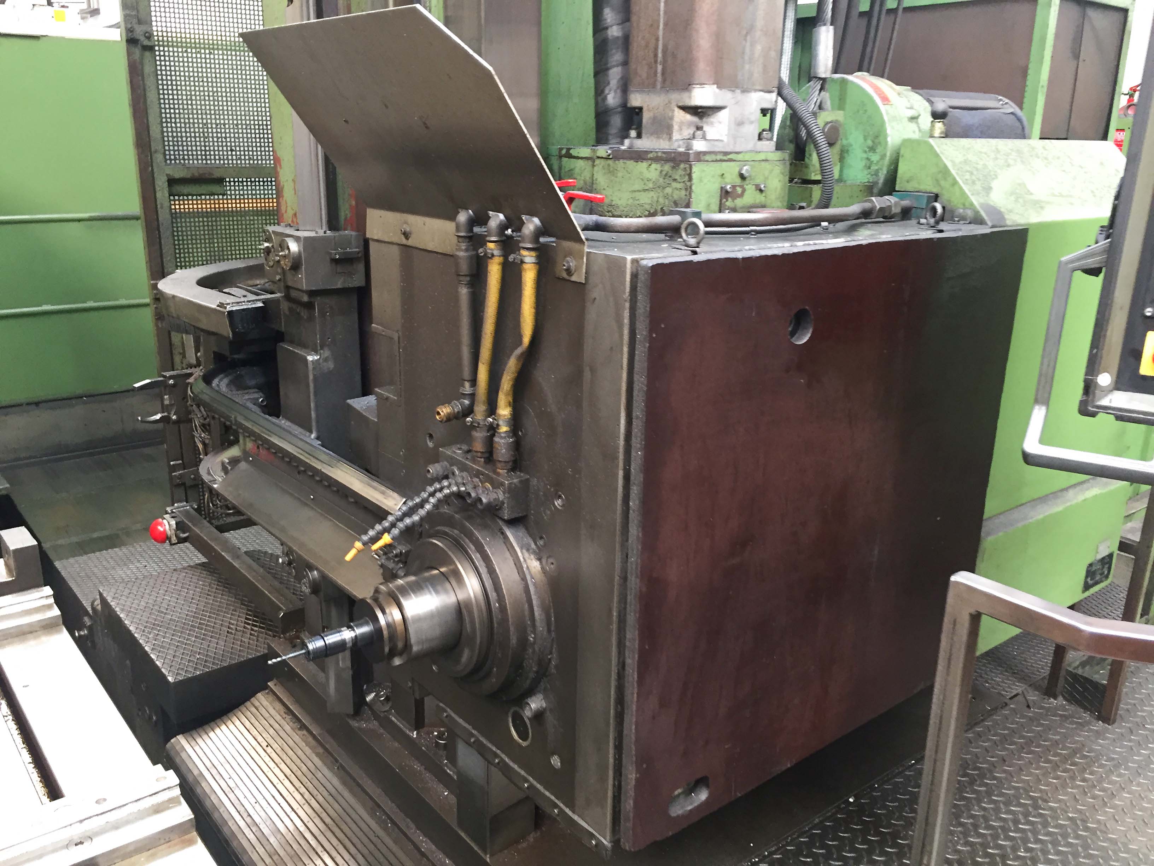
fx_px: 967
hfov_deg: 61.7
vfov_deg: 48.2
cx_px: 577
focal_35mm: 29
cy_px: 433
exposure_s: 1/33
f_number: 2.2
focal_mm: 4.15
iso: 160
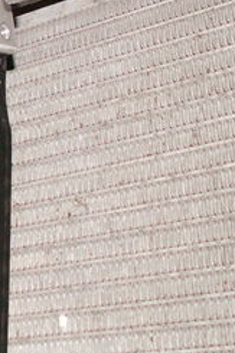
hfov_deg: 12.9
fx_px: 931
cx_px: -208
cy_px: 121
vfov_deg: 21.4
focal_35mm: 95
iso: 160
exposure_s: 1/40
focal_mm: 5.86
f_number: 2.8
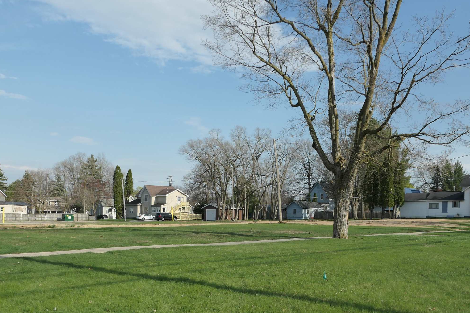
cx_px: 265
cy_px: 213
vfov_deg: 35.5
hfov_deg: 51.8
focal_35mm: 37
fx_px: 483
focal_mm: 8.8
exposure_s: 1/800
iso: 125
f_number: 4.5
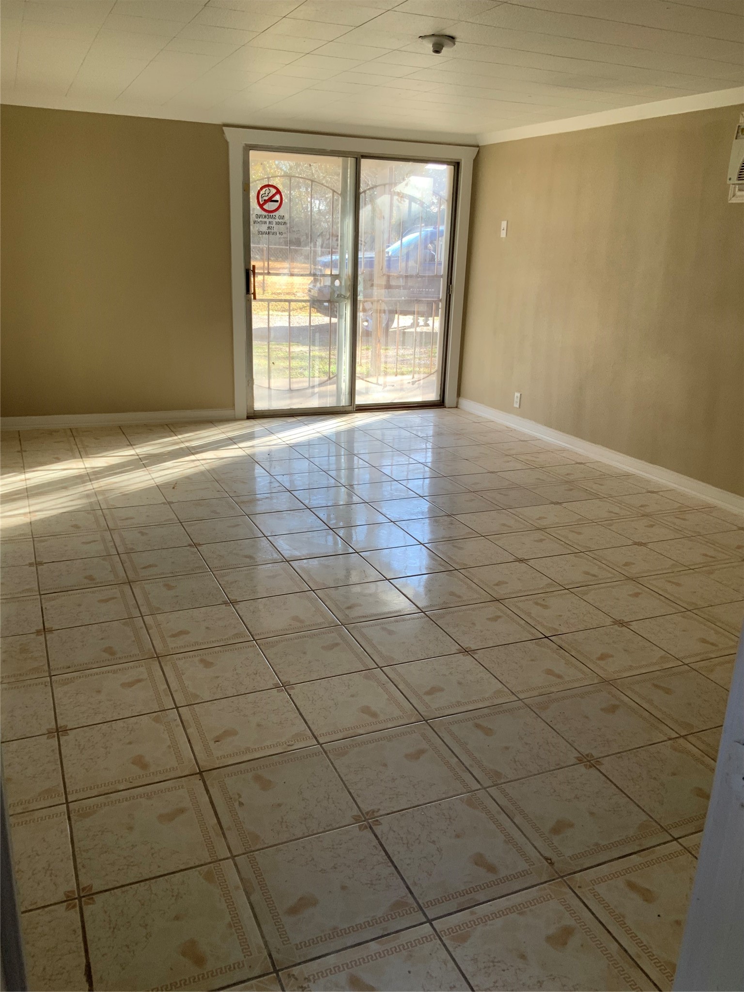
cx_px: 372
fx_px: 831
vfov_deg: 61.7
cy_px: 496
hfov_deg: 48.2
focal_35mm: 29
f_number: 1.8
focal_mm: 3
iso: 50
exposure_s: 1/120
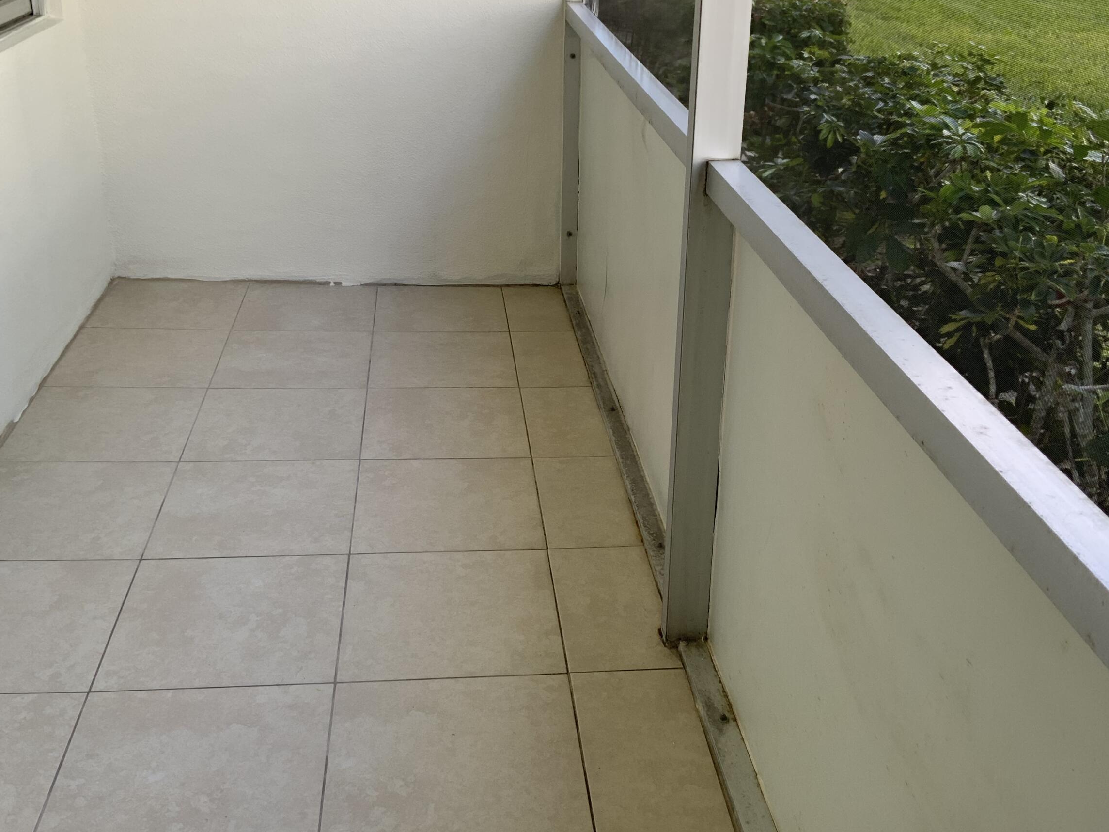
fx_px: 1217
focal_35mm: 38
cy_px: 363
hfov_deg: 49.0
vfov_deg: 37.7
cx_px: 584
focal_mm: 3
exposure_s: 1/122
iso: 25
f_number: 1.8
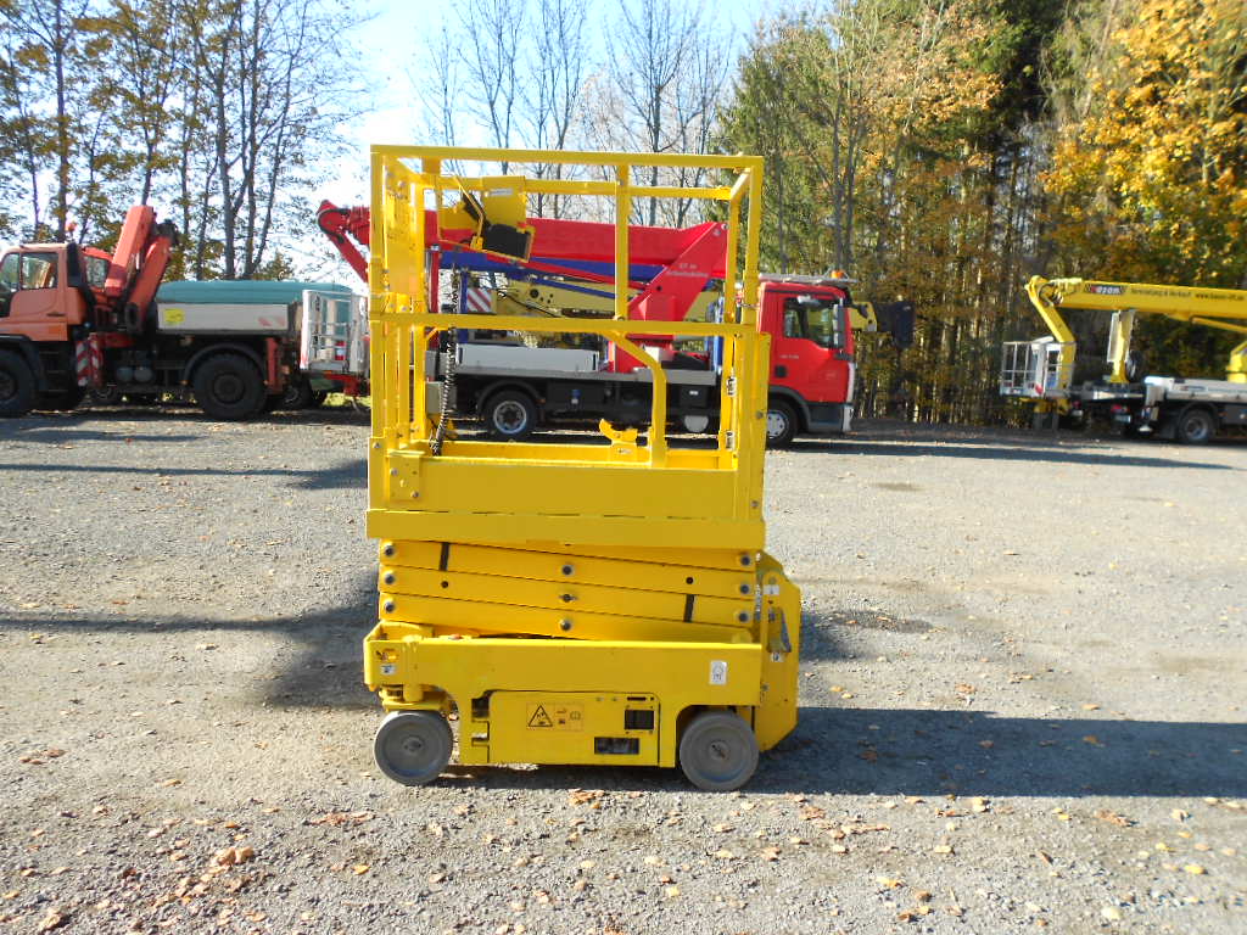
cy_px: 468
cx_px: 624
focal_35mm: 26
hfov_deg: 67.3
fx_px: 937
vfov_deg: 53.1
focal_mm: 4.6
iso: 80
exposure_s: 1/250
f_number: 3.2
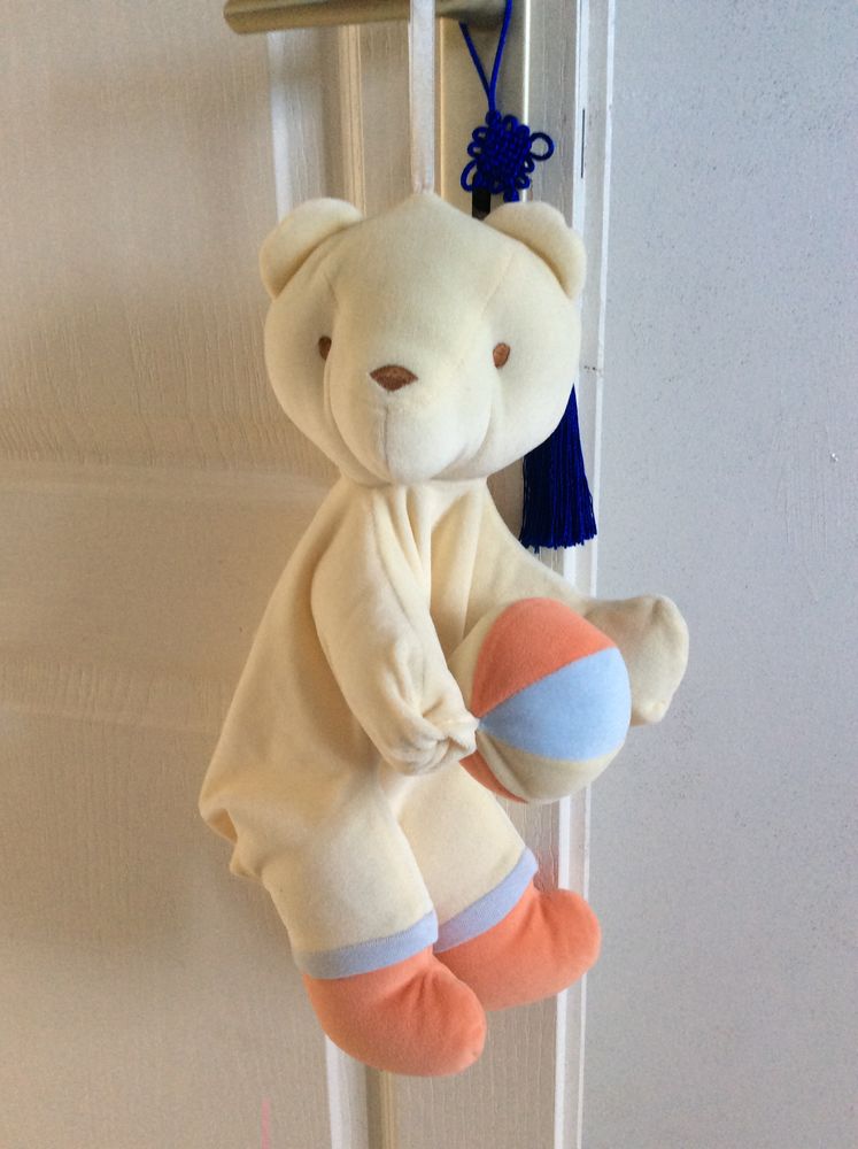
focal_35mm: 32
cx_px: 429
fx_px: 1060
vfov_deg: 56.9
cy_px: 574
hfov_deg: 44.1
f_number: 2.4
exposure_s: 1/25
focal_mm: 3.3
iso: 100
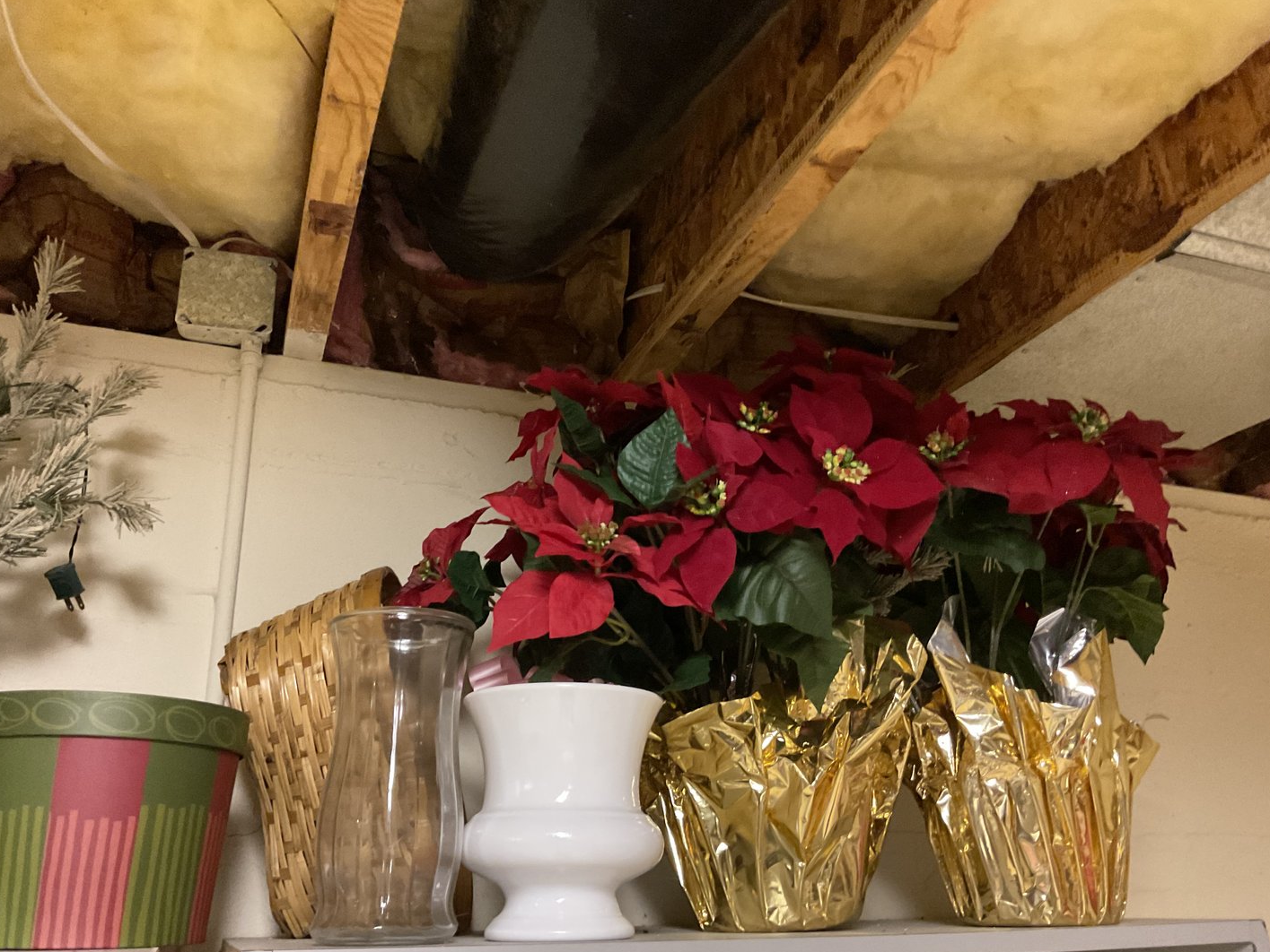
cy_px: 506
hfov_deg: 58.3
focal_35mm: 31
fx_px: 1138
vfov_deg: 45.4
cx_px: 627
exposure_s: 1/30
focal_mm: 3
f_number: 1.8
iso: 500
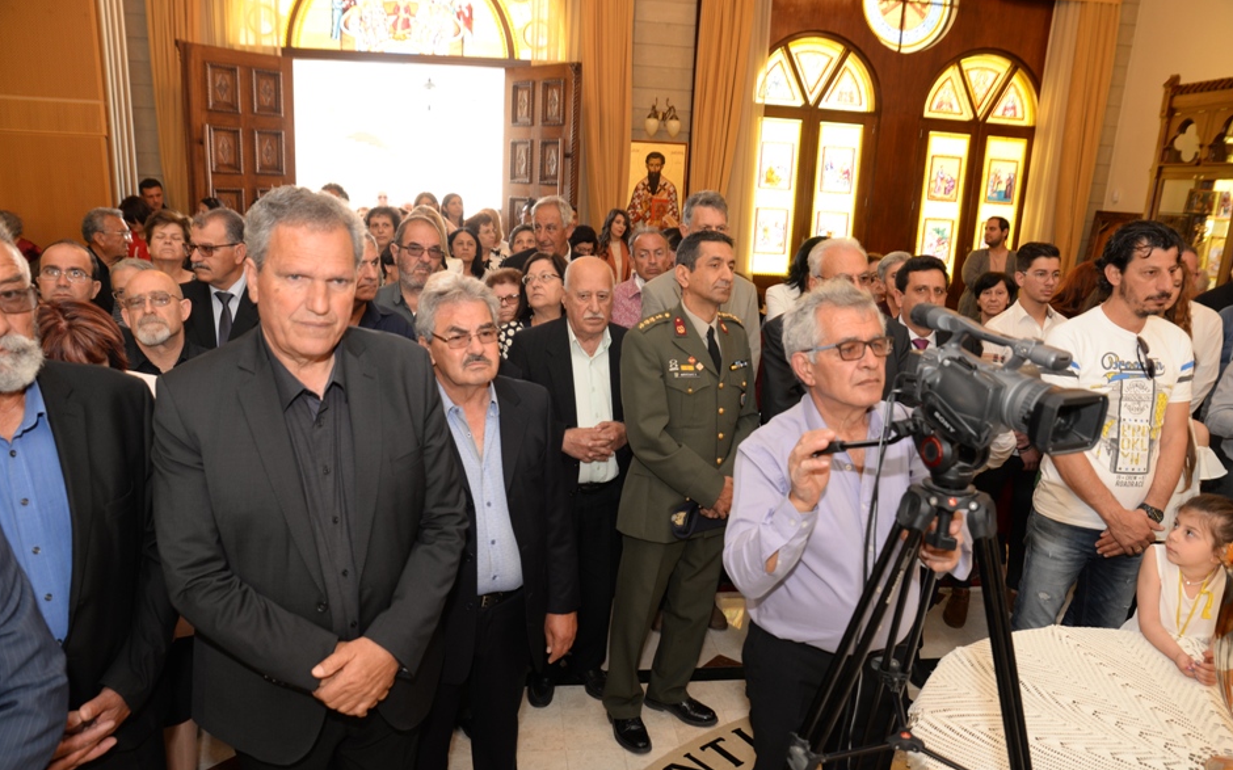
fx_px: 840
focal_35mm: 25
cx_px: 628
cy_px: 415
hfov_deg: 72.6
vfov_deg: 49.2
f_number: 5
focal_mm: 24
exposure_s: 1/60
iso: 500
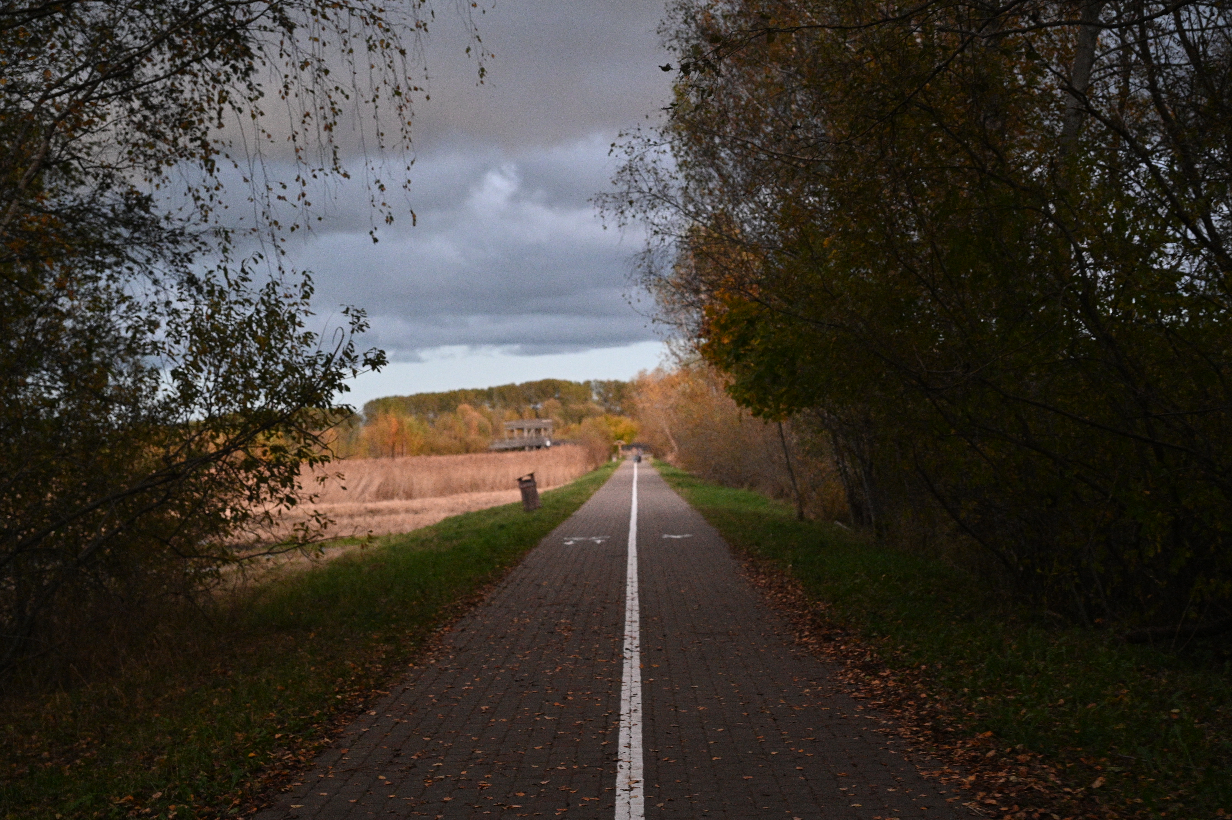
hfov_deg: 41.1
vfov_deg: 28.0
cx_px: 616
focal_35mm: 48
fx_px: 1642
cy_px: 410
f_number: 4
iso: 7200
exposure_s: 1/100
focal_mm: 48
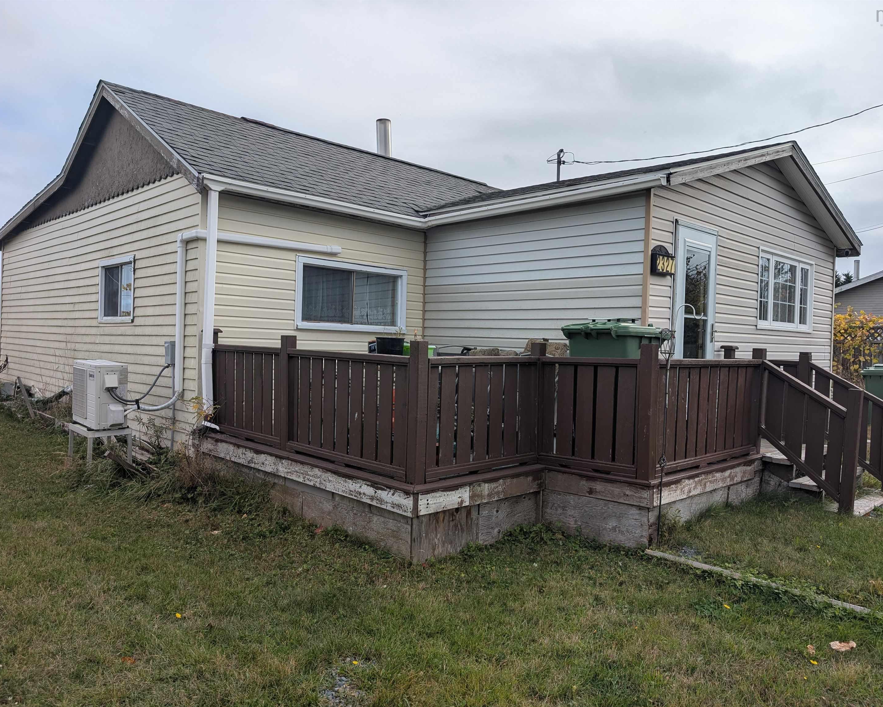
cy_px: 354
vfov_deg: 56.8
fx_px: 653
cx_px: 458
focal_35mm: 25
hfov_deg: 68.1
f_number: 1.68
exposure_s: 1/897
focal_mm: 6.9
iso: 20
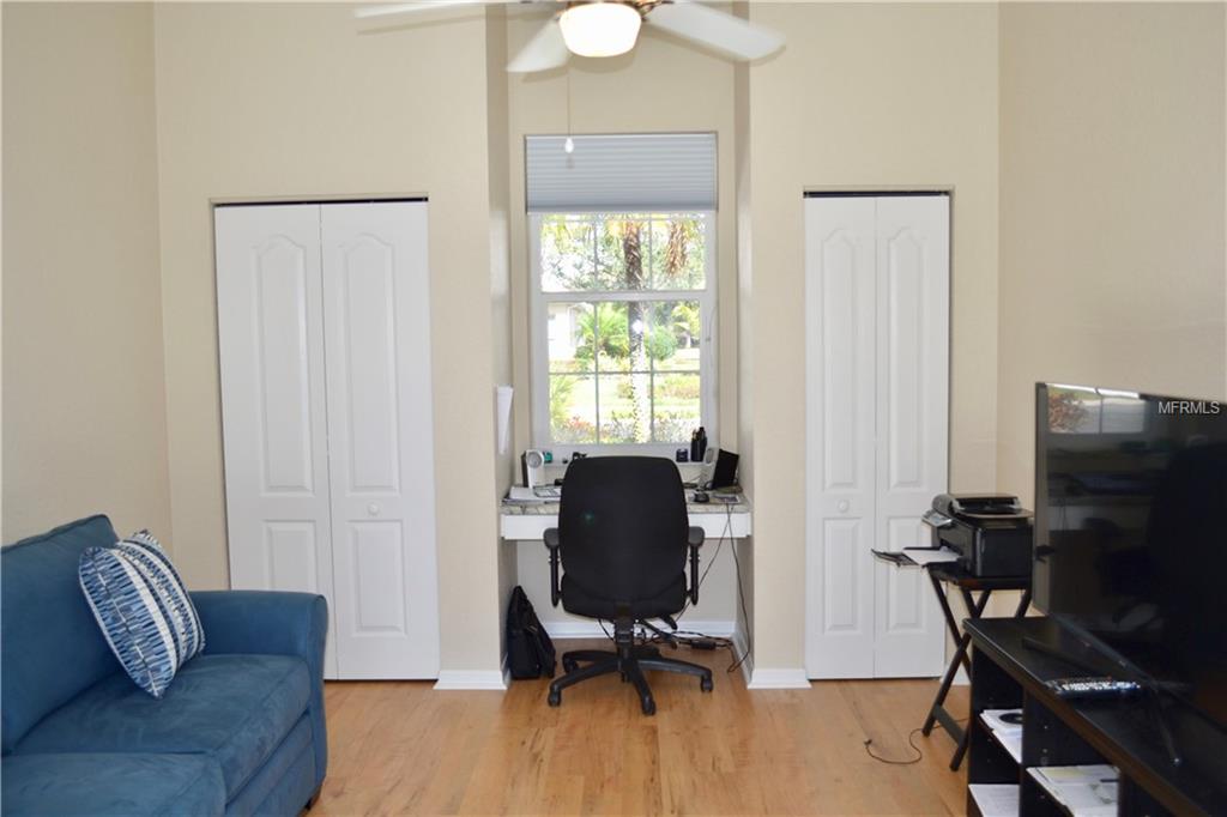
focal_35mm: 30
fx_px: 1022
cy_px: 408
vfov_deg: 43.6
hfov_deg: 61.9
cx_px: 614
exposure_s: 1/60
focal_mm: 20
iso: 100
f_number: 3.8
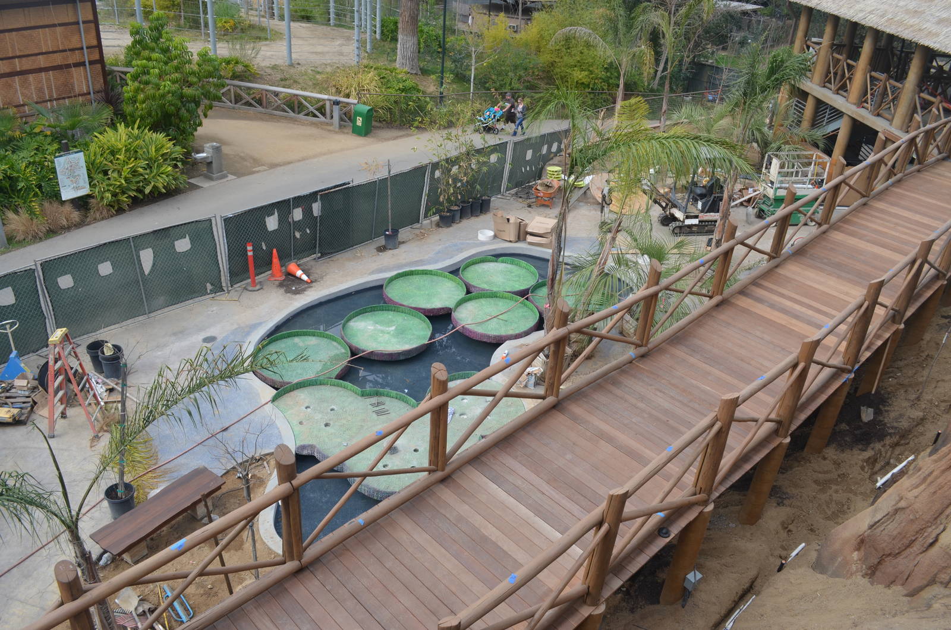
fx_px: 712
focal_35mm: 27
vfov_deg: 47.7
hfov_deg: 67.5
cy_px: 315
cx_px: 476
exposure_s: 1/200
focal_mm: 18
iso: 200
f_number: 7.1
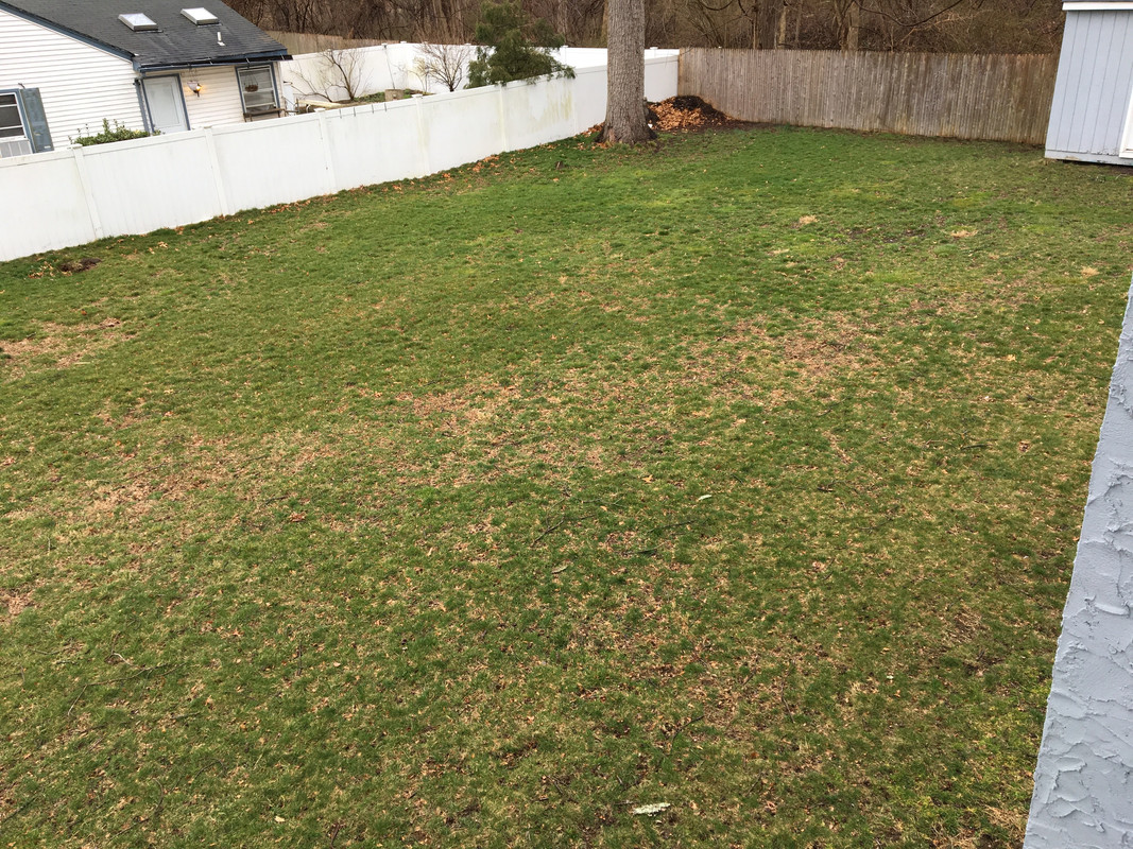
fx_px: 949
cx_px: 566
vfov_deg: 48.2
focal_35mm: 29
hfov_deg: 61.7
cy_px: 424
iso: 25
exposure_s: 1/60
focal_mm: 4.15
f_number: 2.2
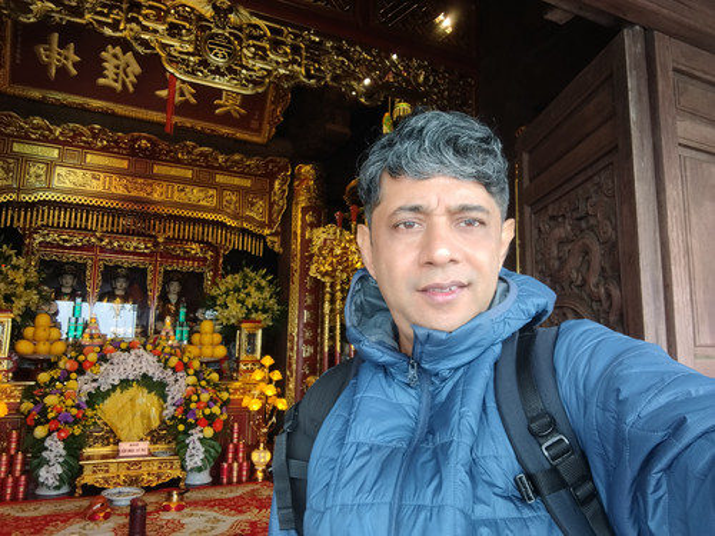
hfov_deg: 67.3
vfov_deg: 53.1
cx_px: 358
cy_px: 268
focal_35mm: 26
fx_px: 537
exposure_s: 1/100
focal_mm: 2.79
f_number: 2
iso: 50
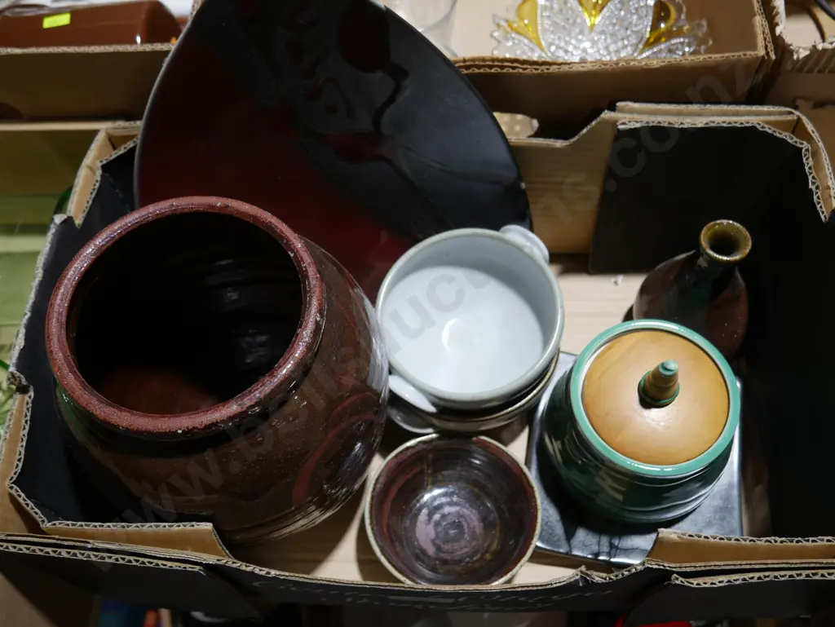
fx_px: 772
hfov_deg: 56.8
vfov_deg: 44.2
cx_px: 418
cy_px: 314
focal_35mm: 32
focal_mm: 16
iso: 200
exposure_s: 1/60
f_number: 3.6
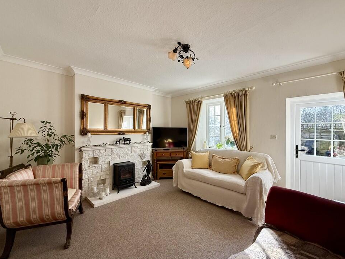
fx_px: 149
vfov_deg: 81.7
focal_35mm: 15
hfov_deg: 98.1
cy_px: 130
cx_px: 178
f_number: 2.2
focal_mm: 2.22
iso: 64
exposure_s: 1/118
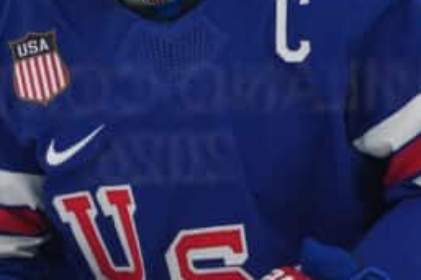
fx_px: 6989
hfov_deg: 3.5
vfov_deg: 2.3
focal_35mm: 598
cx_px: 154
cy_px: 93
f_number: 4.5
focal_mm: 150
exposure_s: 1/1600
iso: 2000
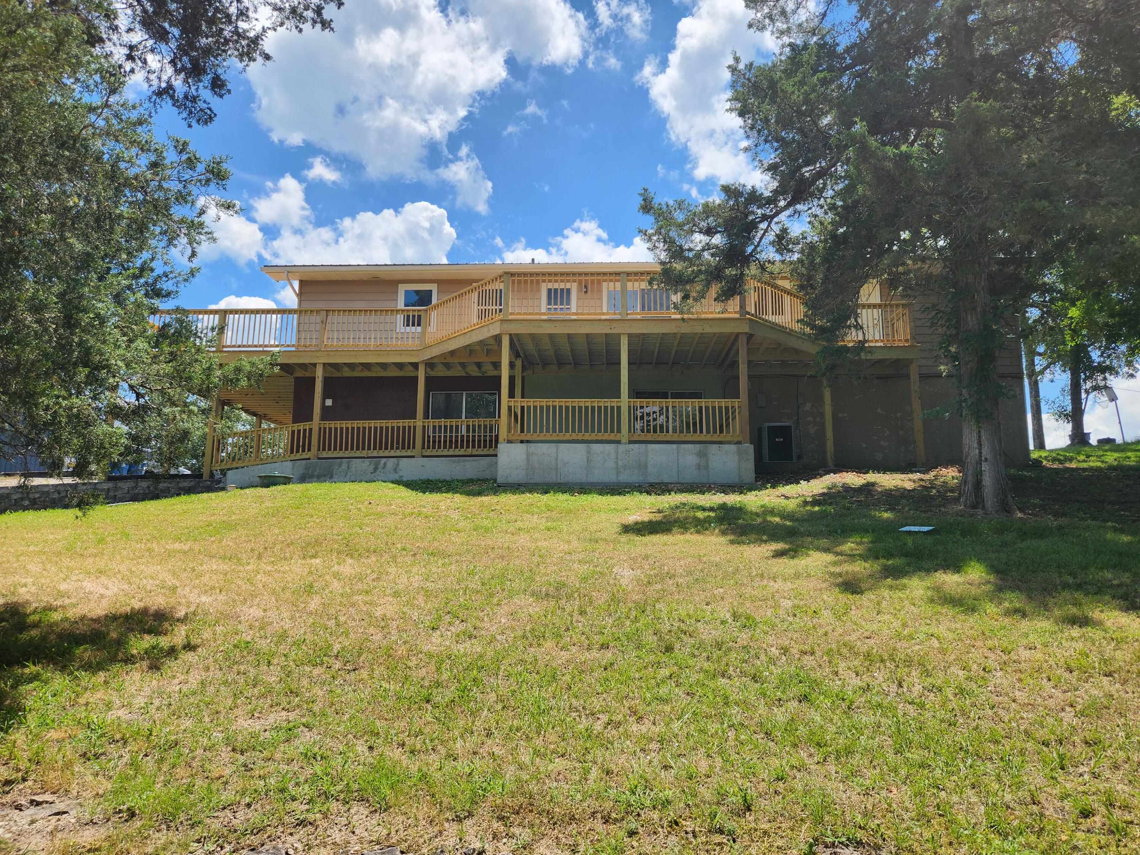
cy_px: 428
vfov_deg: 58.9
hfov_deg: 73.9
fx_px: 757
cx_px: 570
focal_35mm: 23
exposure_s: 1/1571
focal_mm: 5.4
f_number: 1.8
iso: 20
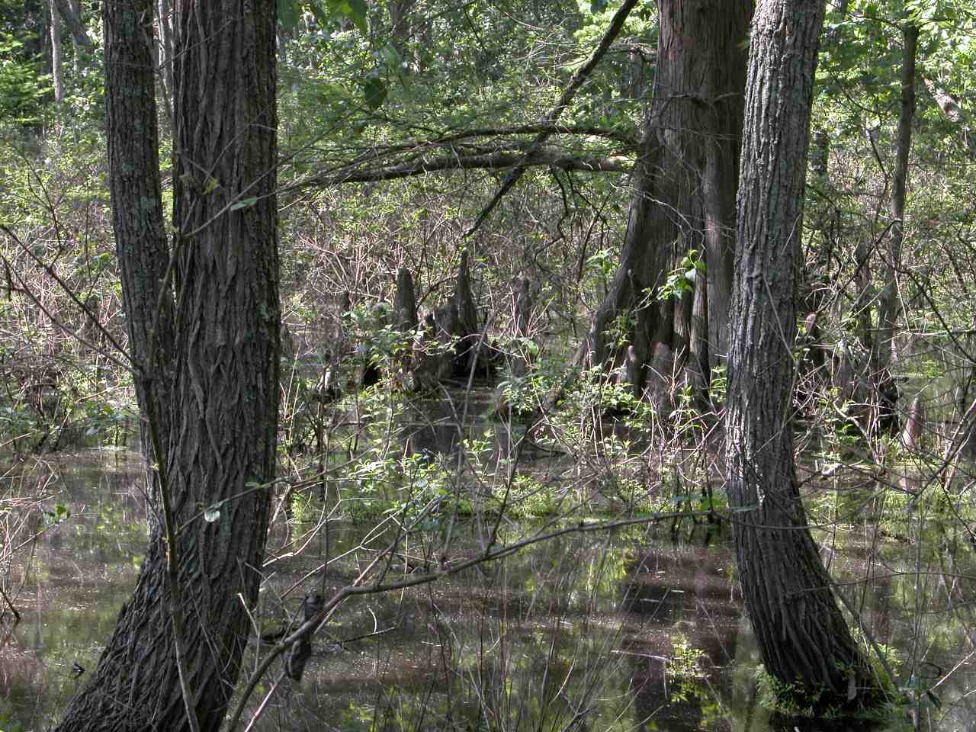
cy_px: 366
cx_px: 488
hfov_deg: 22.3
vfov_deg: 16.8
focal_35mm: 88
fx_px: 2481
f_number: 7.9
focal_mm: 22.3
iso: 100
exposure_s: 1/17.2
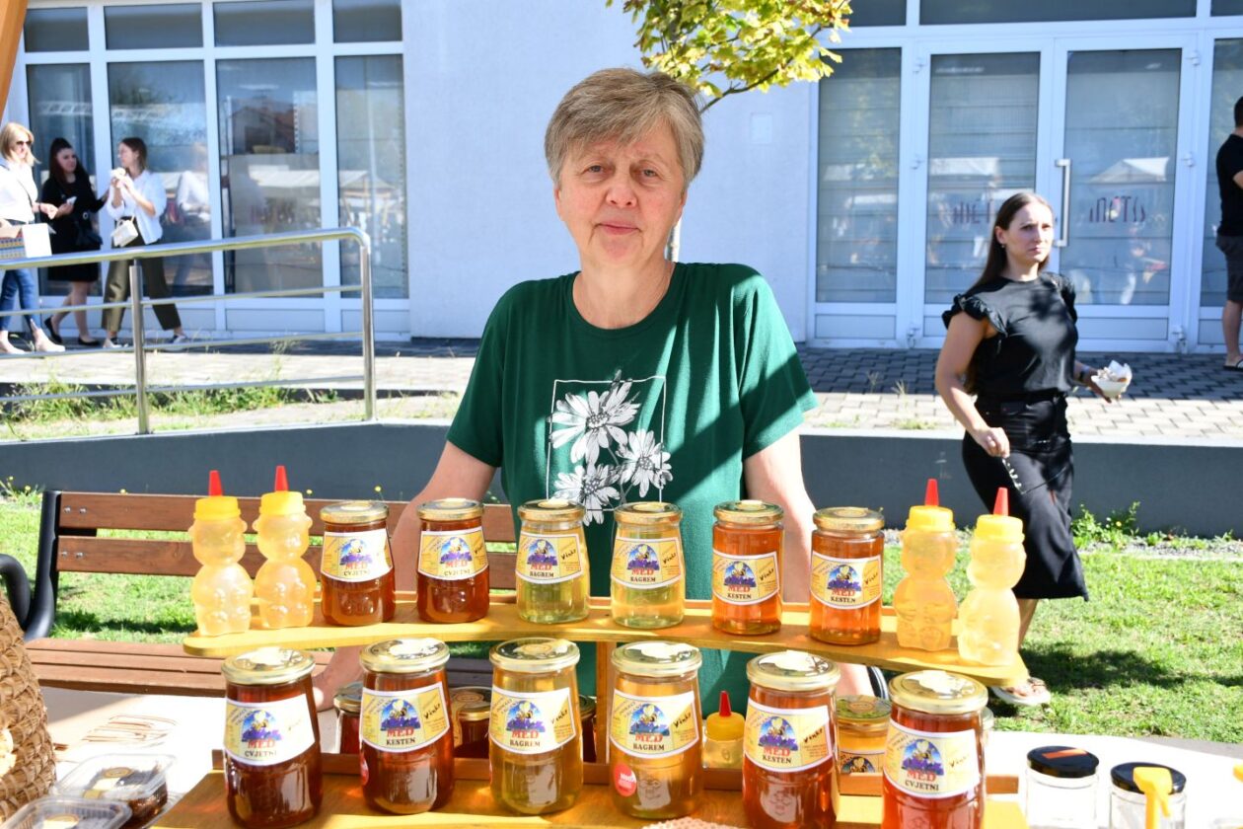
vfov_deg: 33.4
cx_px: 622
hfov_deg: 48.5
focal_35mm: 40
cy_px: 414
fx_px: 1381
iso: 200
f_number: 7.1
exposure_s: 1/250
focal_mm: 27
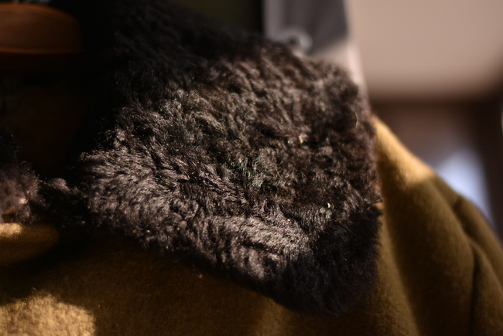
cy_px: 168
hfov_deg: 27.0
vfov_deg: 18.2
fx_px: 1049
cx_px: 252
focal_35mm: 75
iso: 200
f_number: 1.8
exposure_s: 1/2000
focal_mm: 50
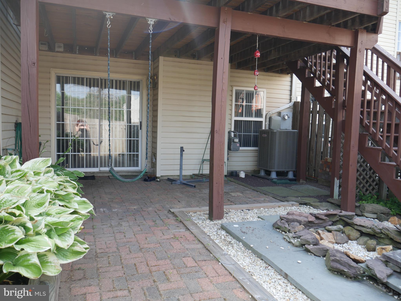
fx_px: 325
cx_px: 200
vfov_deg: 49.8
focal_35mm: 28
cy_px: 150
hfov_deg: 63.4
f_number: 4.5
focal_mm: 14
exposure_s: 1/160
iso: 200
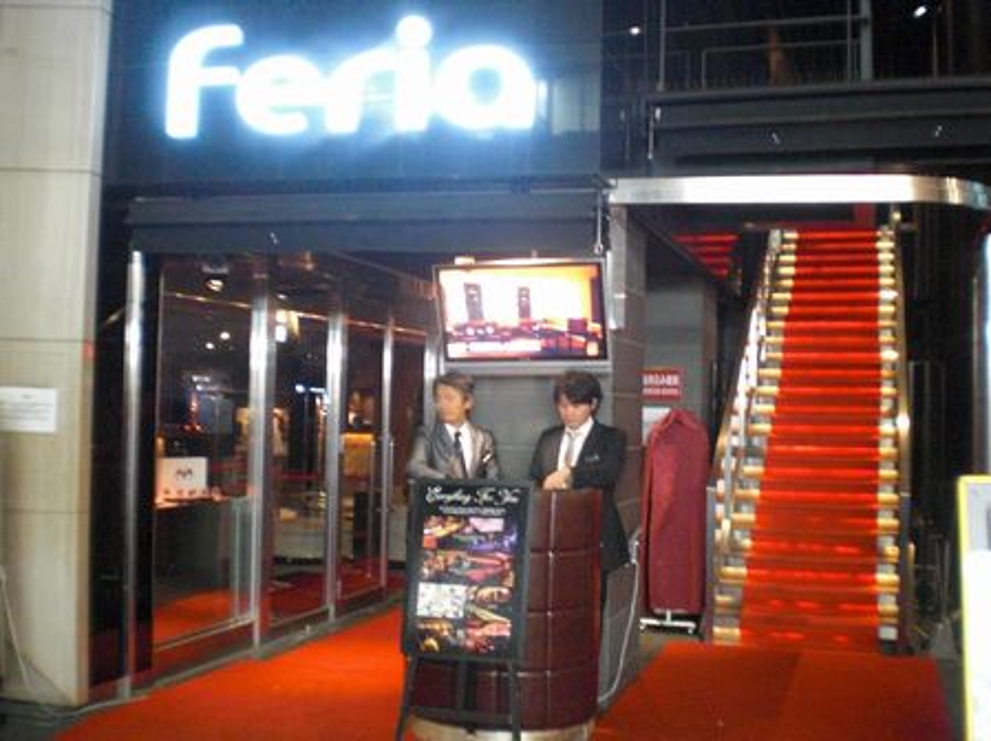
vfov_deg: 37.7
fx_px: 1087
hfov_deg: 49.0
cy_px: 370
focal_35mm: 38
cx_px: 496
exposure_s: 1/13
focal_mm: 6.3
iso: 800
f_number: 3.1
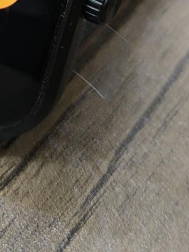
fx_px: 1105
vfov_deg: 12.2
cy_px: -160
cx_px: -117
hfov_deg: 9.4
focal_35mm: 152
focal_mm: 6.14
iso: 400
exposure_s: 1/50
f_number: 1.65
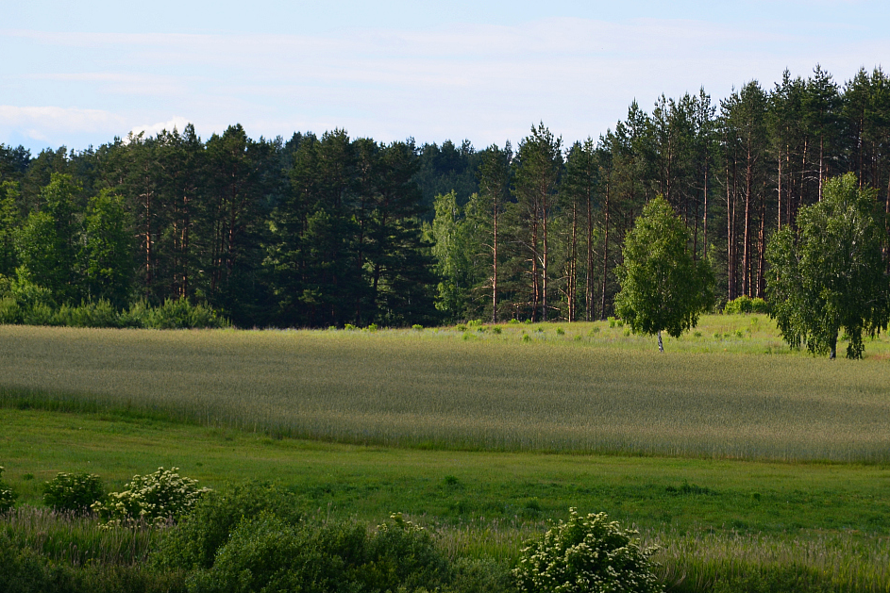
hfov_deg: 6.3
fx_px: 8035
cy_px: 311
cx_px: 465
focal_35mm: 325
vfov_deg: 4.2
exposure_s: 1/250
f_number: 10
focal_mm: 200
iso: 220
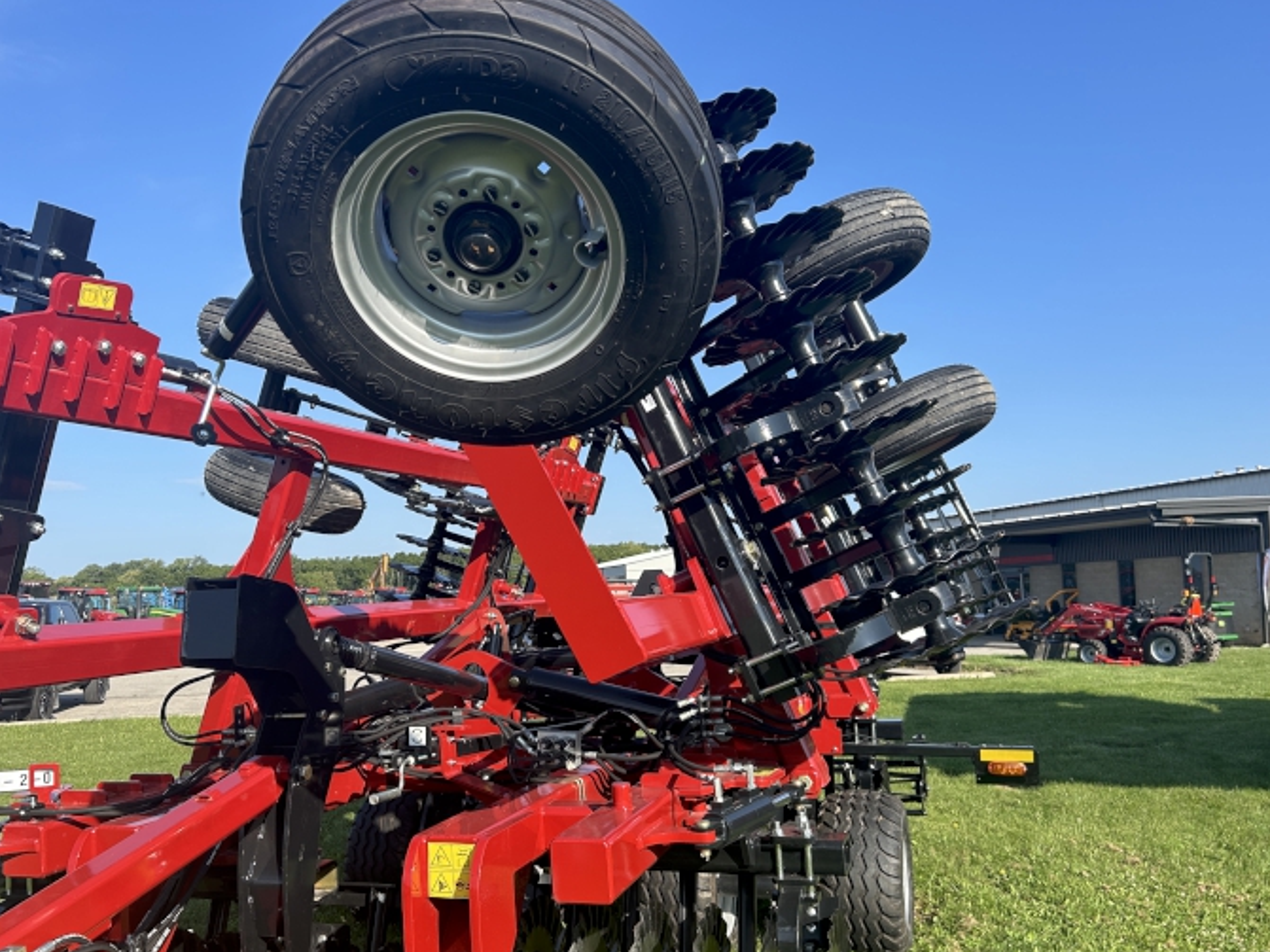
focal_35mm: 31
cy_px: 553
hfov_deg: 58.1
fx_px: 1137
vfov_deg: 45.3
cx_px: 545
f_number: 1.5
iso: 50
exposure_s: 1/2165
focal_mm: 5.7
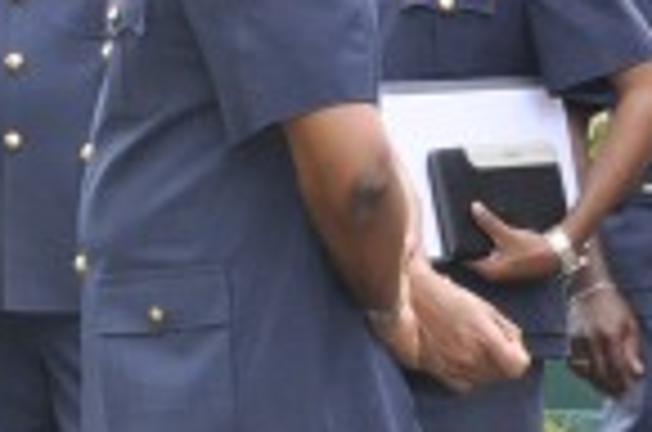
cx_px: -85
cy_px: -22
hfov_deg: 7.9
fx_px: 4699
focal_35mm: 260
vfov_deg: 5.2
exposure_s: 1/100
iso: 500
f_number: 11
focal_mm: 42
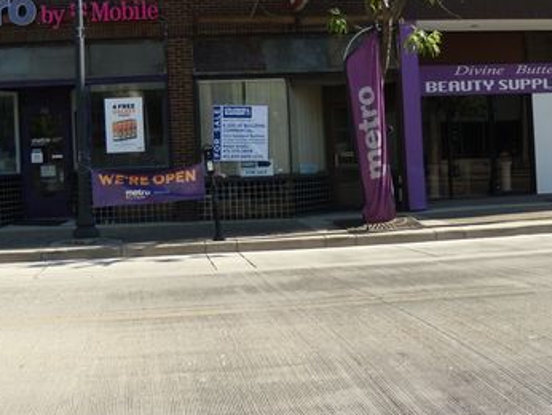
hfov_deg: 36.8
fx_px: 830
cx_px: 260
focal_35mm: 52
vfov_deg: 27.9
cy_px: 143
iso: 80
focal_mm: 6.4
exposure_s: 1/400
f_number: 3.6
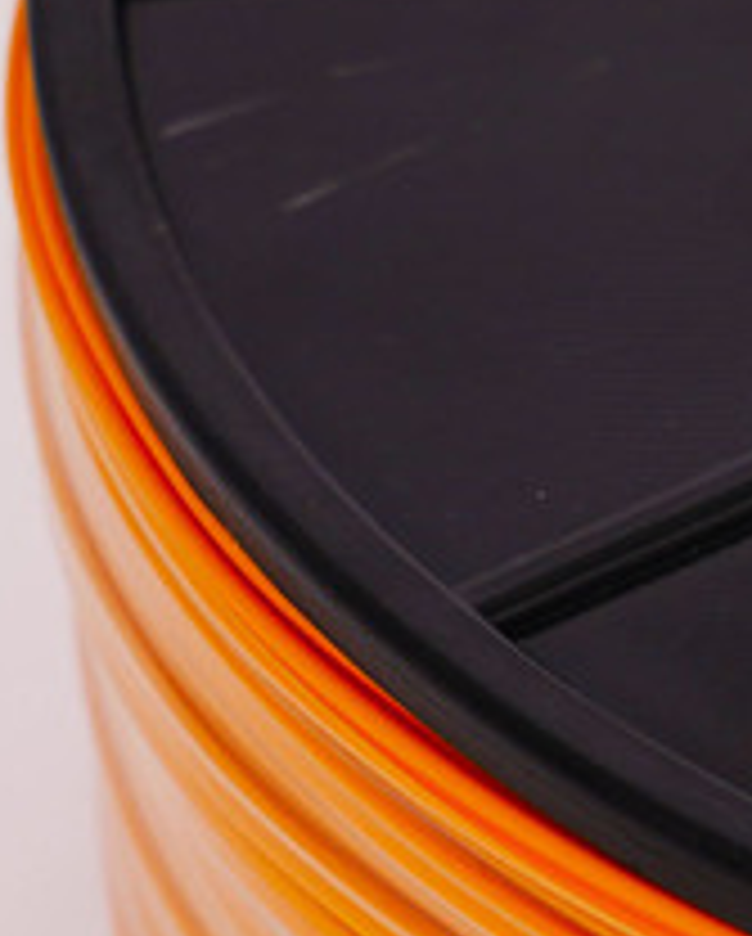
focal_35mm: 453
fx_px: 12575
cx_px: 2490
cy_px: 495
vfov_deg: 4.3
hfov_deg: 3.3
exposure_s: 1/100
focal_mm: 67
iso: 200
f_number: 8
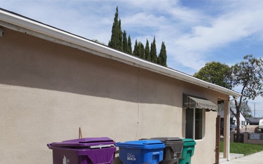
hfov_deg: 56.4
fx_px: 244
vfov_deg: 36.5
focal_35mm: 34
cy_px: 121
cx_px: 153
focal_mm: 16
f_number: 5
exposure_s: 1/1000
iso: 100
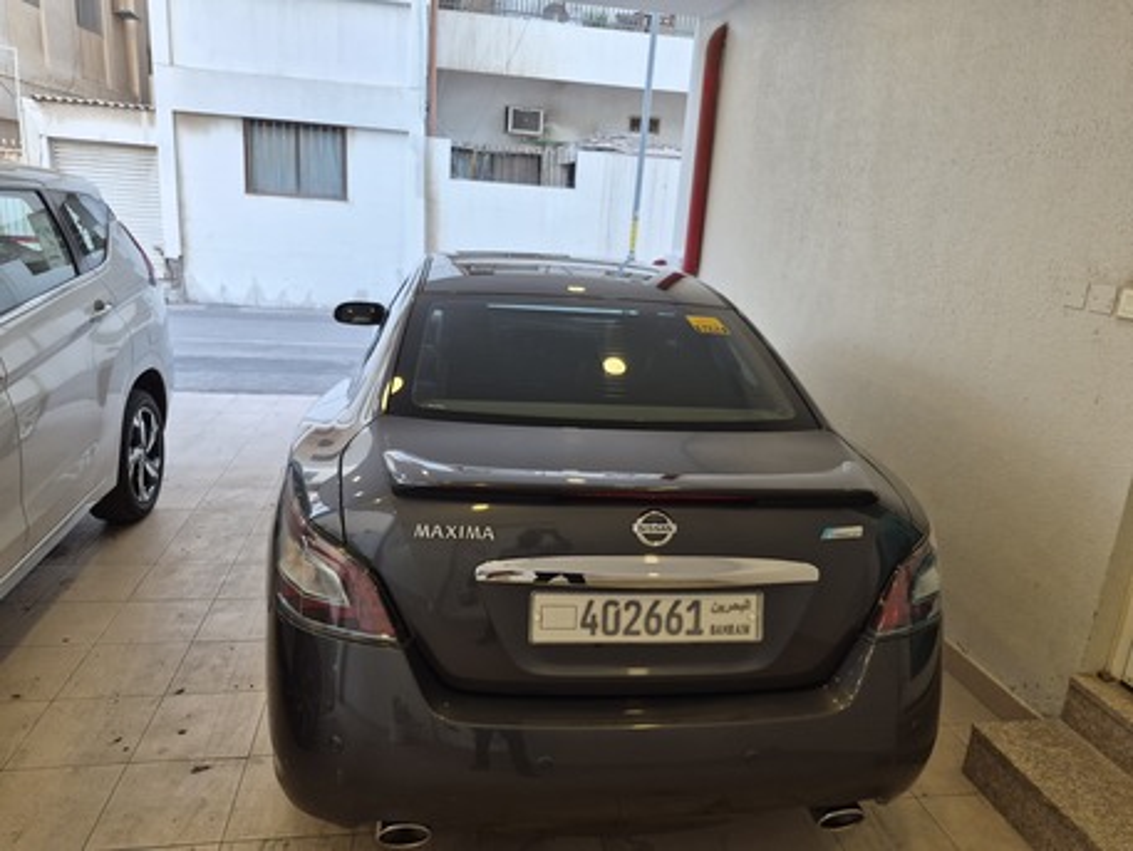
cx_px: 566
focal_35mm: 23
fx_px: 753
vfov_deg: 58.9
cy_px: 426
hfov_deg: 73.9
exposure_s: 1/100
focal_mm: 5.4
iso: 250
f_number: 1.8
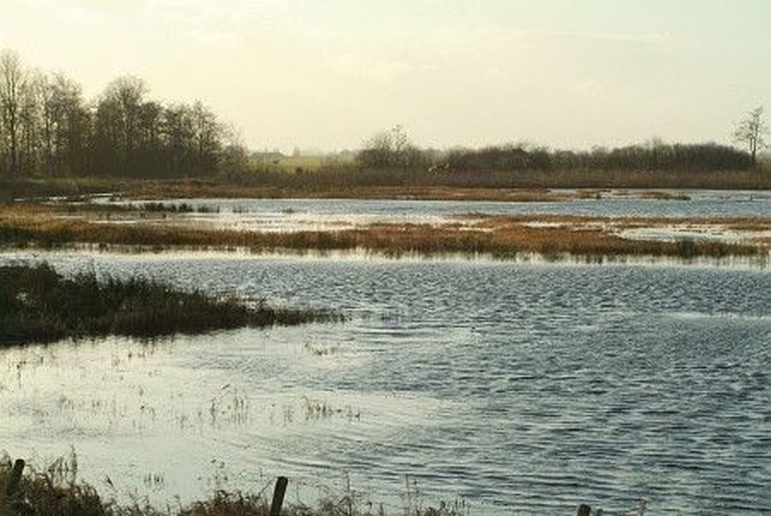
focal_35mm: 93
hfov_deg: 21.9
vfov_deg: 14.7
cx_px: 386
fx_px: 1994
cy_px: 258
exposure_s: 1/500
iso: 400
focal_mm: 62
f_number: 11
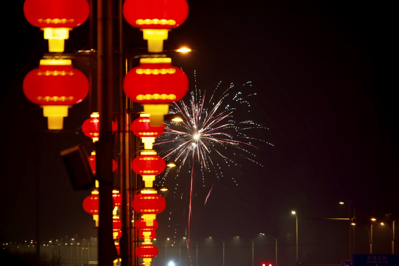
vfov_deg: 5.7
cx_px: 200
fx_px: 2660
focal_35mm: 240
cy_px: 133
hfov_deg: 8.6
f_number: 6.3
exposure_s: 1.3
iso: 100
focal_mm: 240
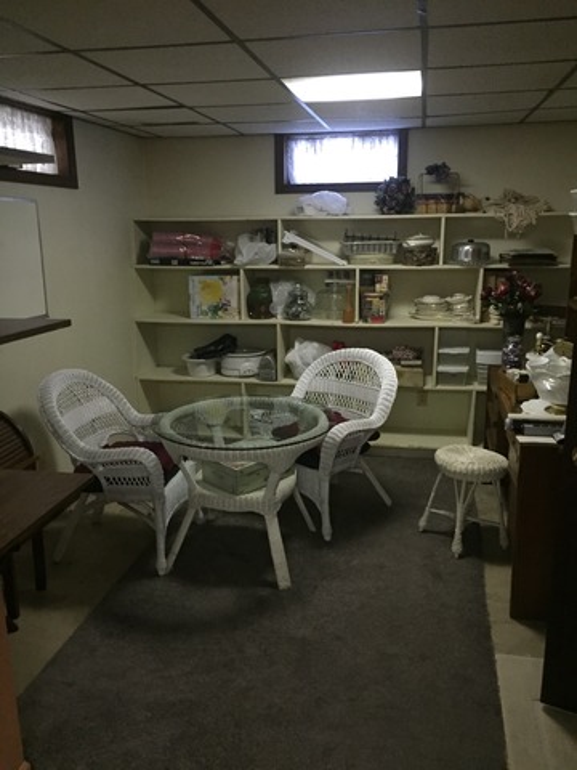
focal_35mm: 29
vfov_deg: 61.7
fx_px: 645
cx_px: 288
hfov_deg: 48.2
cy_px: 385
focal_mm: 4.15
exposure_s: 1/15
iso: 400
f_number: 2.2
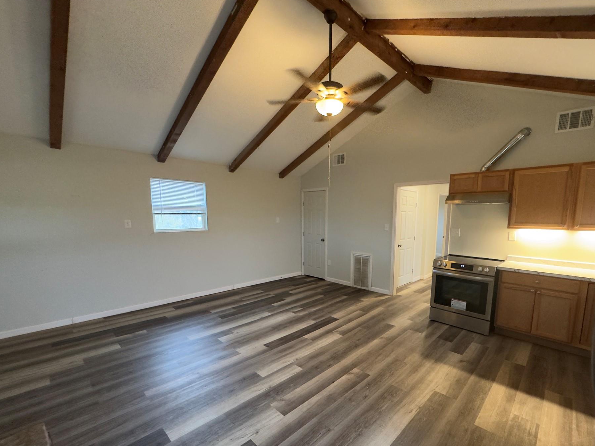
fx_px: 275
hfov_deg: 94.3
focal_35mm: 16
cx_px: 323
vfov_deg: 77.8
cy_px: 250
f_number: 2.2
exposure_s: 1/60
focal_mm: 2.22
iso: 500
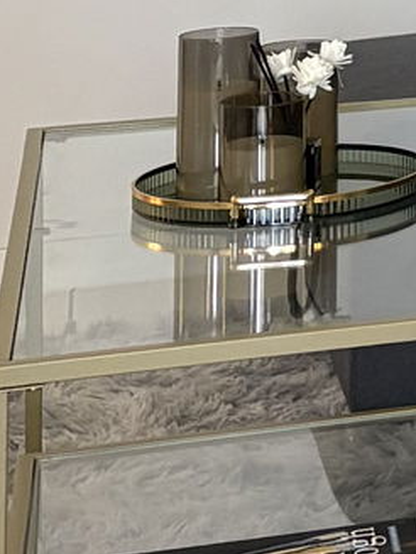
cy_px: -617
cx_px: 1174
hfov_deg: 7.8
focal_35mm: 169
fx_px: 2708
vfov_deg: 10.6
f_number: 1.6
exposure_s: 1/50
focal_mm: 5.96
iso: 160
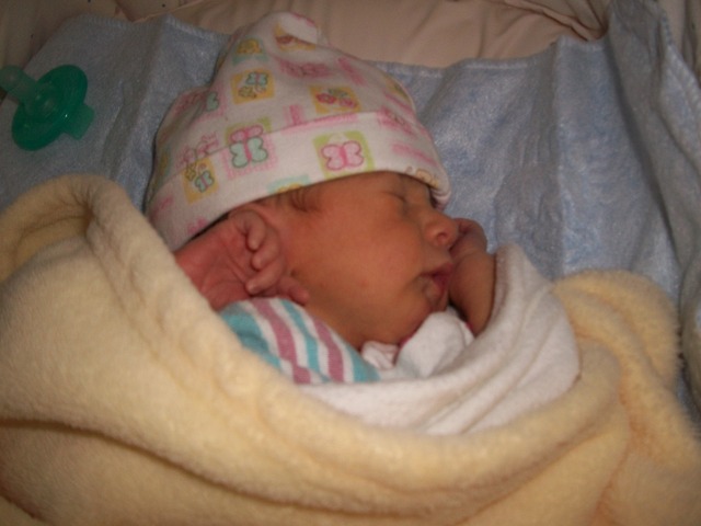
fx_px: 648
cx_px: 350
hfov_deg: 56.8
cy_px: 263
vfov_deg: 44.2
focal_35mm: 32
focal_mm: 5.7
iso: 80
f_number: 2.9
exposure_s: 1/30
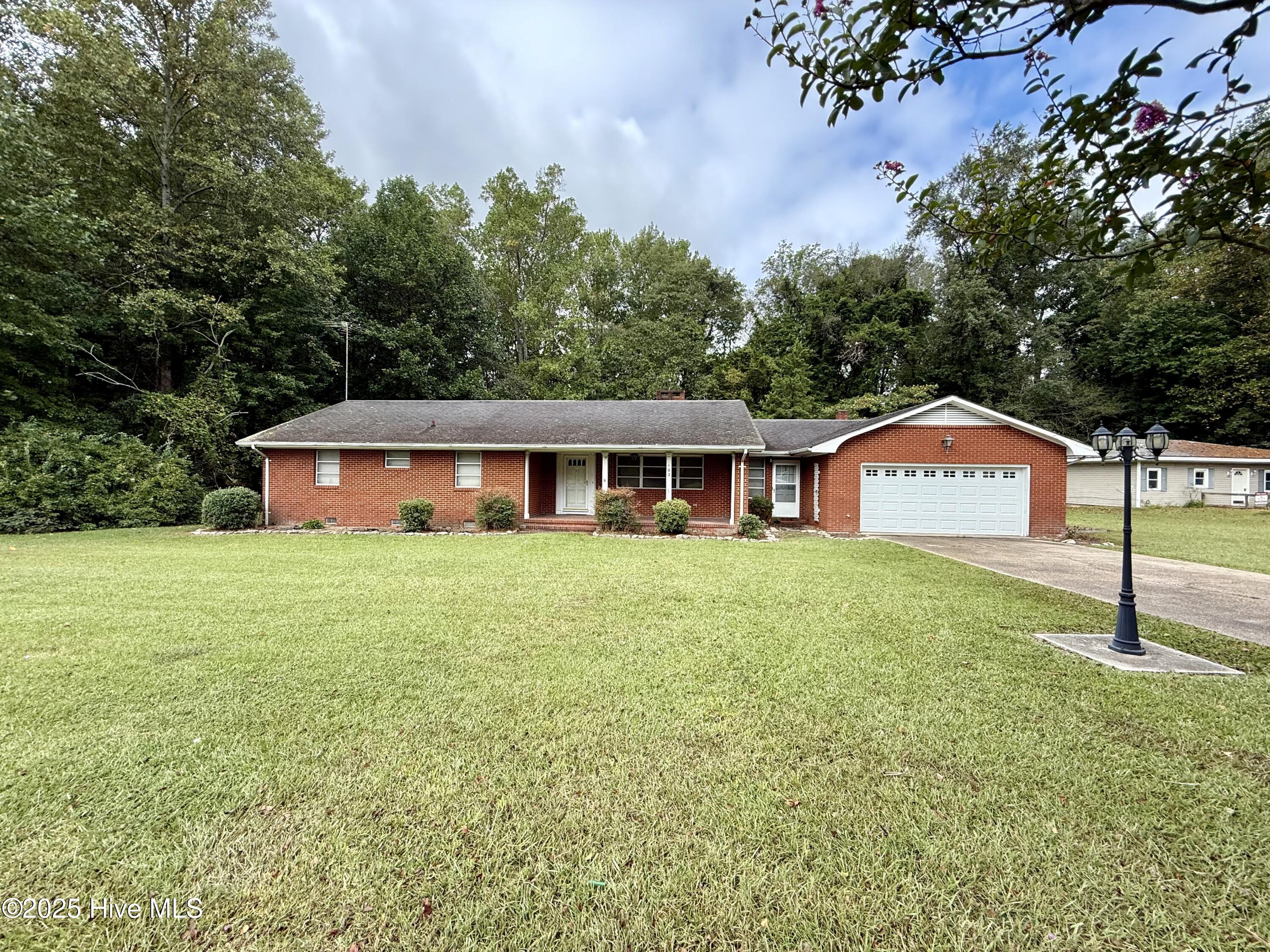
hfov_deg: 102.1
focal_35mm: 14
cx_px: 635
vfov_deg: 85.7
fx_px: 514
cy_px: 476
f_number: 2.2
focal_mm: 2.22
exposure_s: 1/363
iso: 50
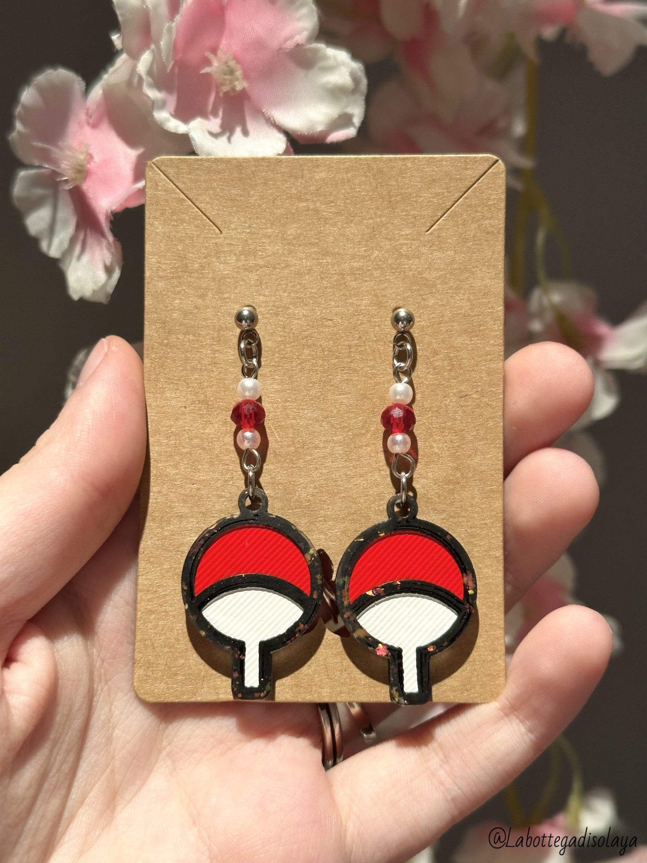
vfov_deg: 39.7
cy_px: 432
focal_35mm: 48
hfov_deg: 30.3
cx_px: 324
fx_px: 1196
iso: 160
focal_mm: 6.86
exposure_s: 1/50
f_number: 1.78
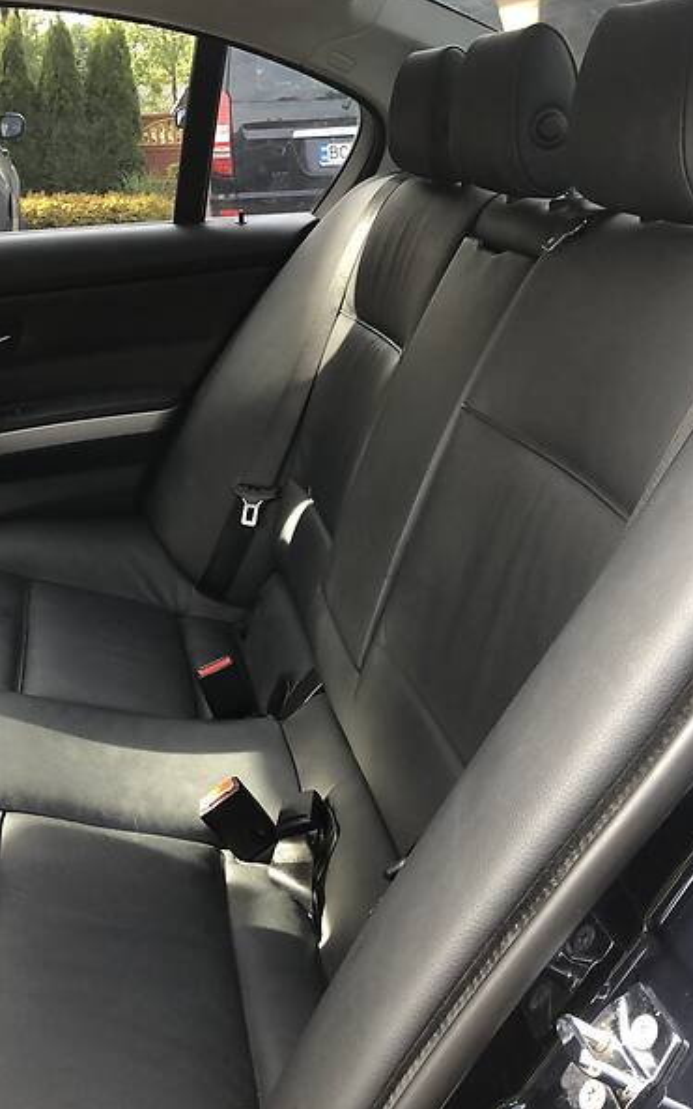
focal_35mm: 40
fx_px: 1209
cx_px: 312
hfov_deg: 32.0
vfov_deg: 49.3
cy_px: 553
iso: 25
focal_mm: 4
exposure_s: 1/40
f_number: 1.8
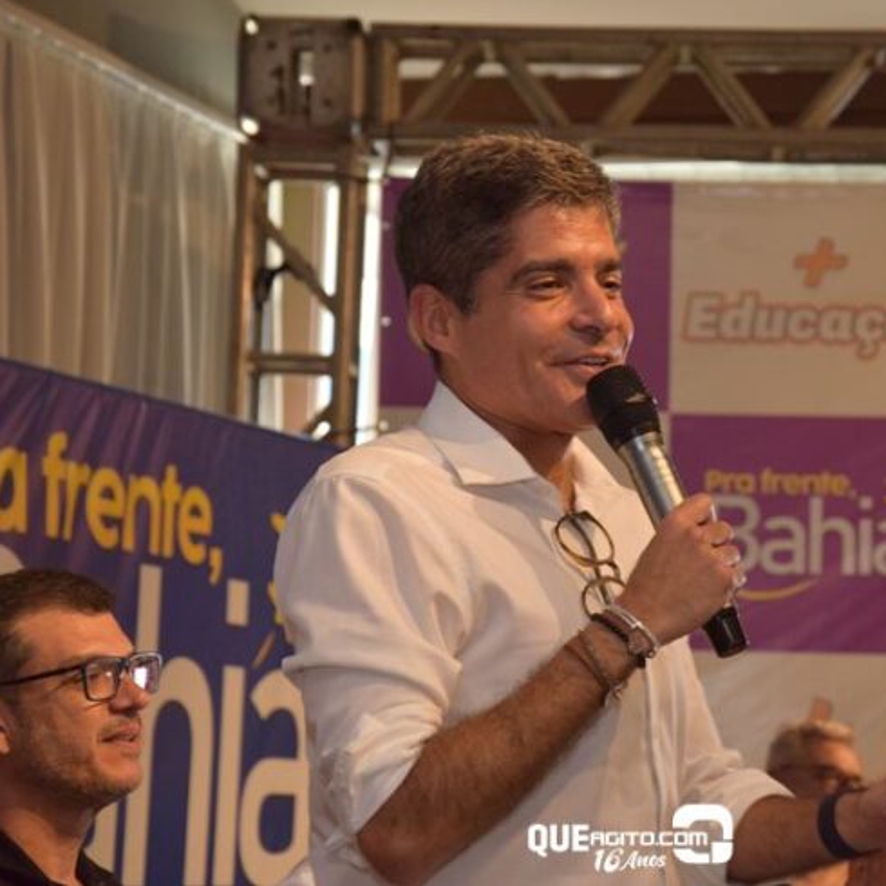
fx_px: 3909
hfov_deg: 12.9
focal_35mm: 135
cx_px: 627
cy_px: 441
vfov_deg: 12.9
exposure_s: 1/80
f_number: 5.3
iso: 800
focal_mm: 70
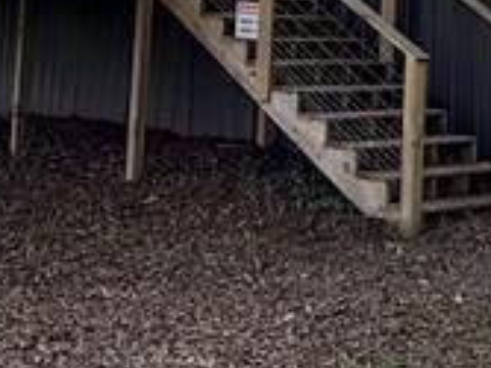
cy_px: -127
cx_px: 288
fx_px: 1219
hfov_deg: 22.7
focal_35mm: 86
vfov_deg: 16.1
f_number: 2.2
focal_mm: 2.22
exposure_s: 1/164
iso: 40
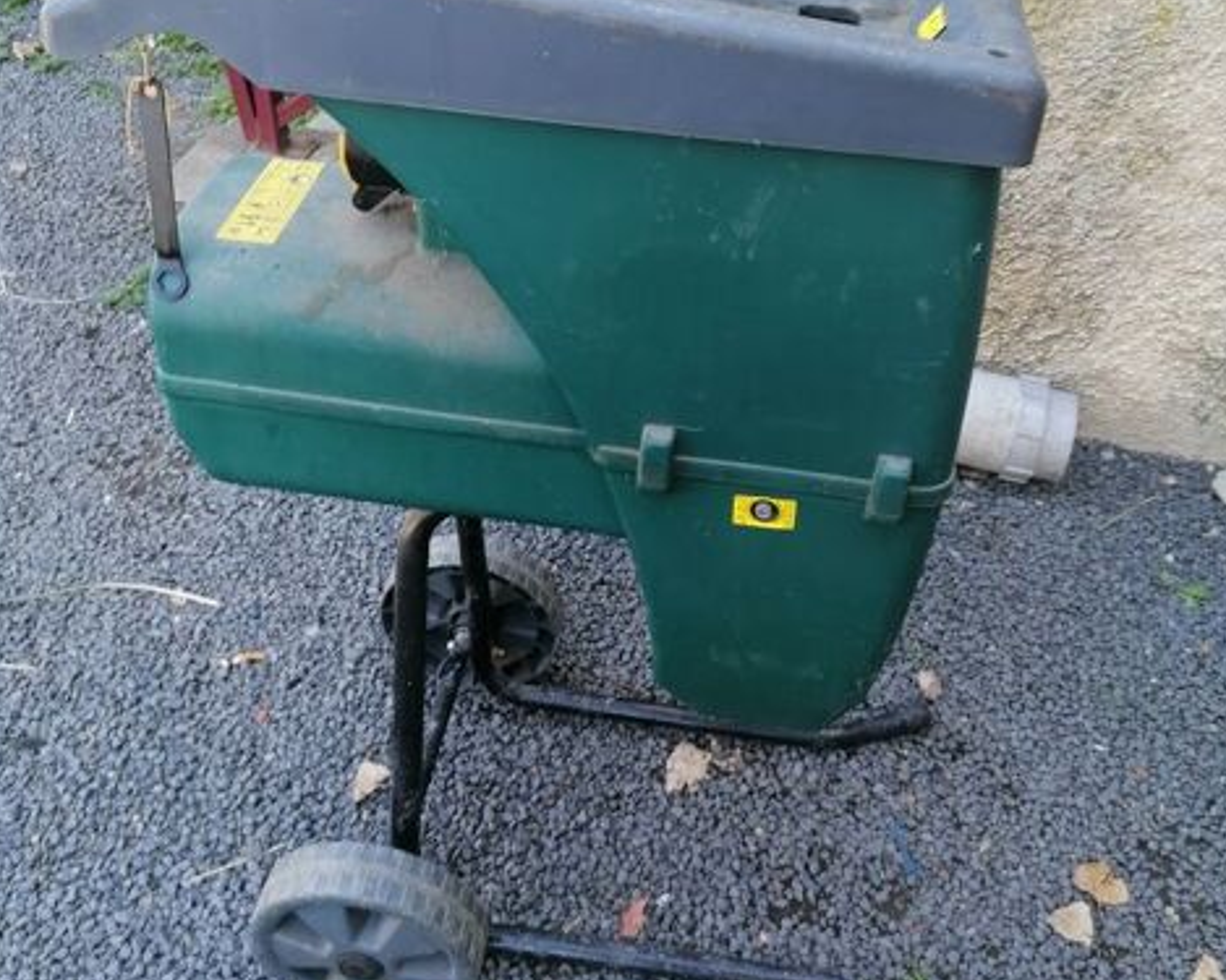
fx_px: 1306
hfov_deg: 50.3
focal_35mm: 36
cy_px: 389
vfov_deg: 40.9
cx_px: 614
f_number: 1.8
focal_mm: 4.75
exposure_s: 1/50
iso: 64
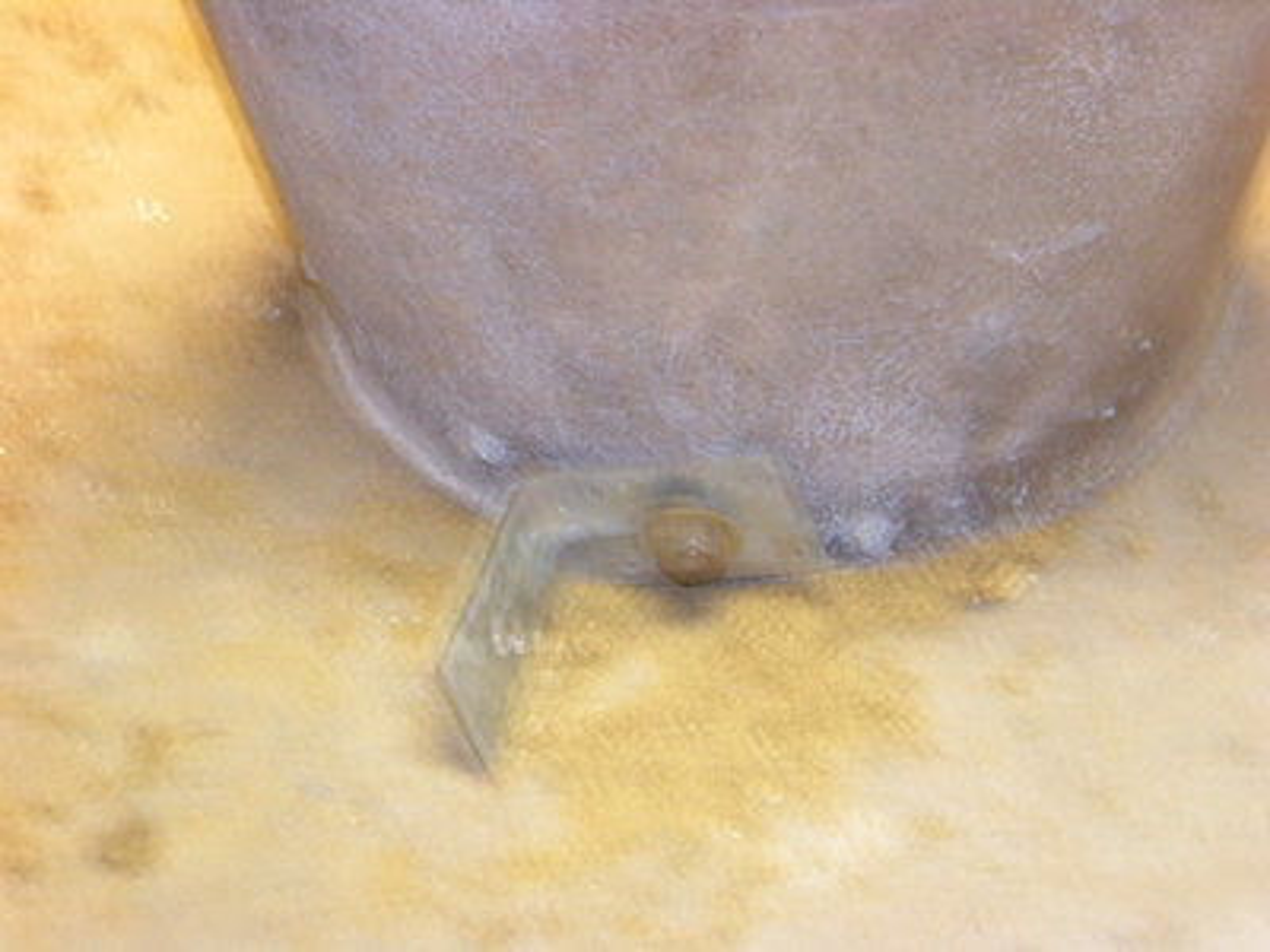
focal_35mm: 114
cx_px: 635
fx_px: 4182
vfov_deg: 13.0
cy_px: 476
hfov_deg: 17.3
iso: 400
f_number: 5.9
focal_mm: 18.9
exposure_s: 1/2.8
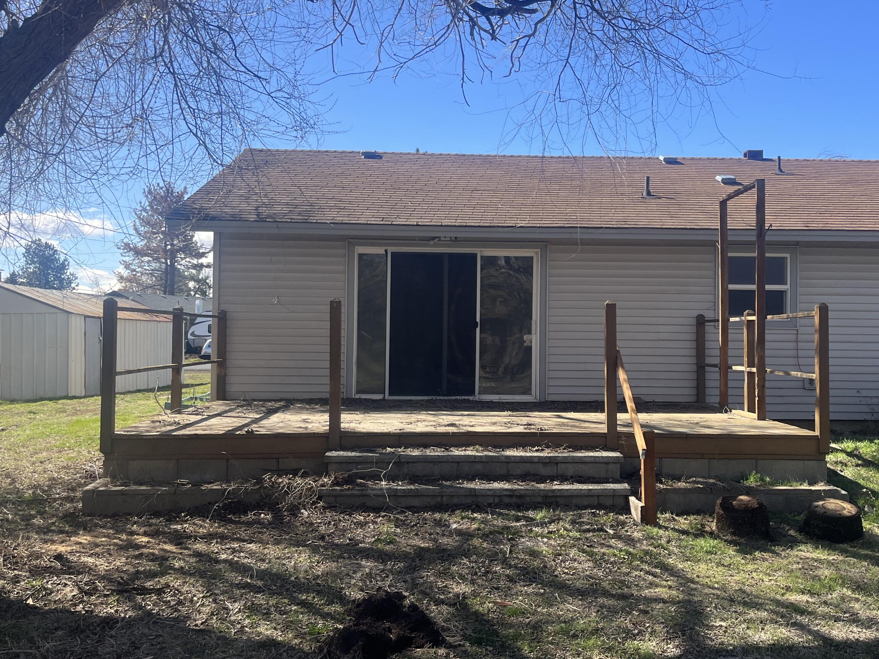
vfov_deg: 41.8
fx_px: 863
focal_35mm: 34
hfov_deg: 53.9
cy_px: 322
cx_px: 482
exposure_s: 1/1776
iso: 50
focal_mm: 5.1
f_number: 1.6
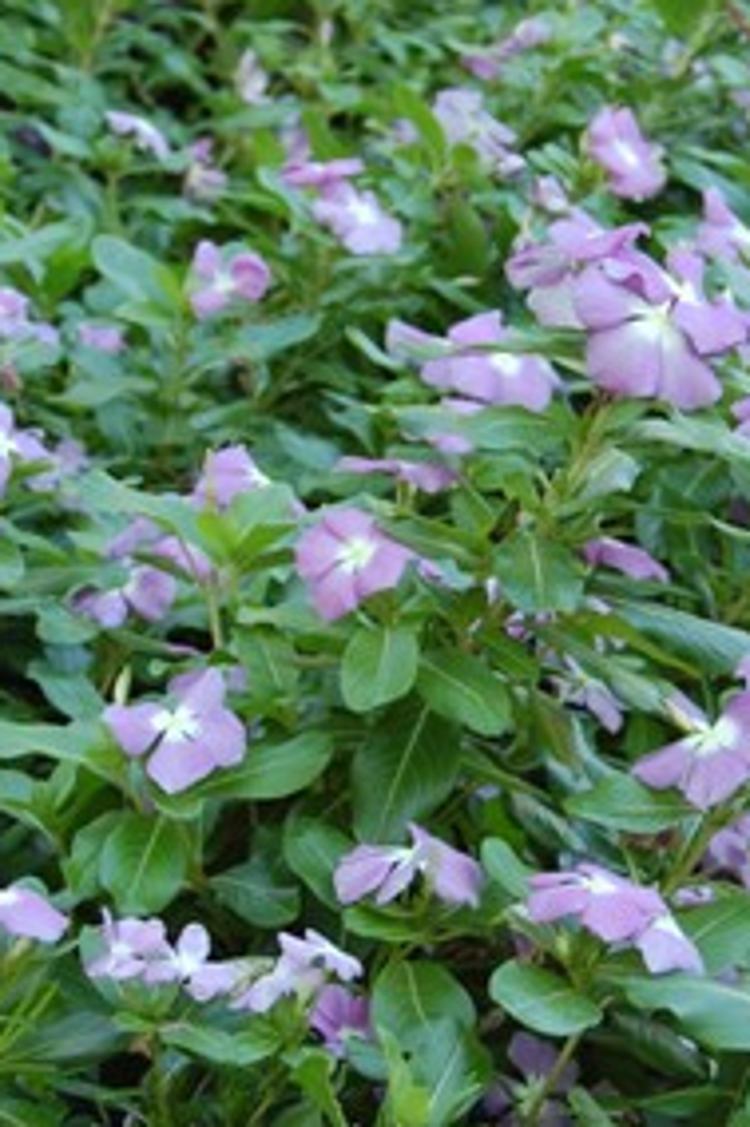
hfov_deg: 11.6
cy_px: 492
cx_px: 544
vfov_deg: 17.3
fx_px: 3696
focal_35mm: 118
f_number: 5.6
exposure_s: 1/125
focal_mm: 35
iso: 400
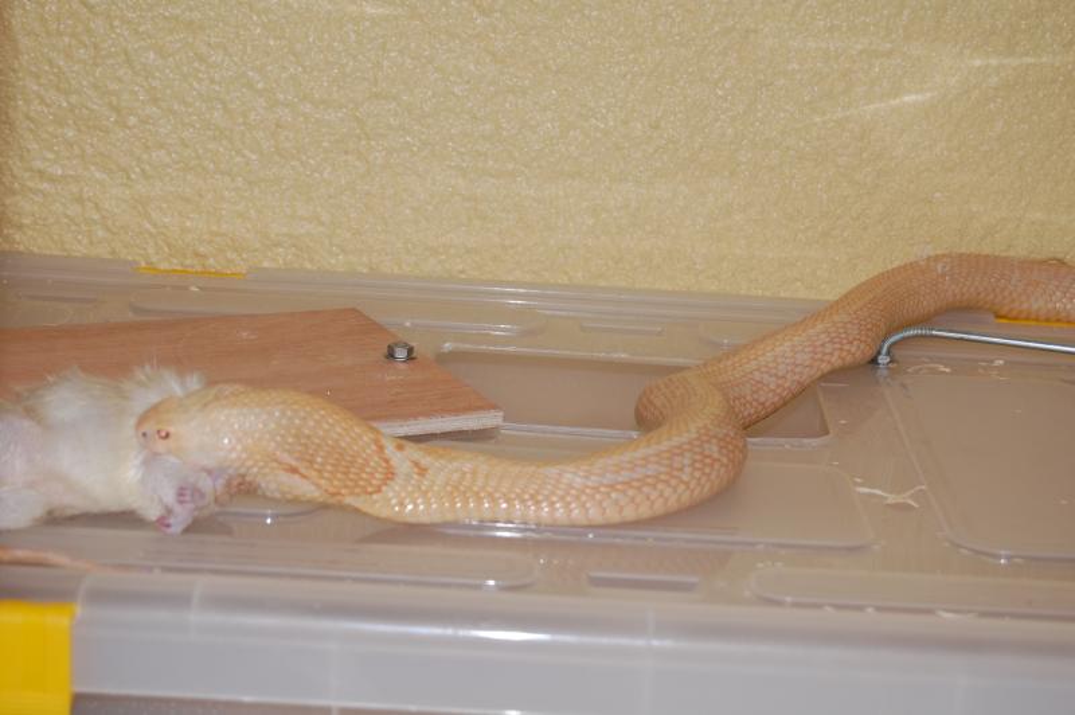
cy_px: 358
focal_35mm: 82
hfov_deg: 24.6
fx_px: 2461
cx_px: 538
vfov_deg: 16.5
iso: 400
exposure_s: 1/60
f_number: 5.6
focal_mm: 55
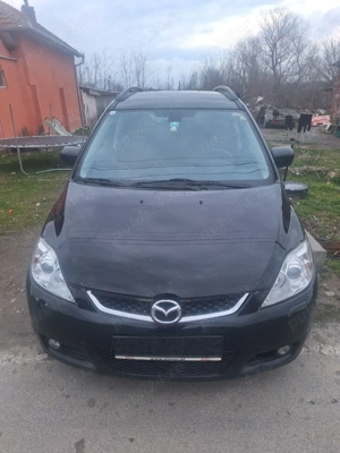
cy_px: 226
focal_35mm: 23
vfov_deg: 73.9
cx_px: 170
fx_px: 301
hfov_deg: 58.9
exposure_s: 1/50
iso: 125
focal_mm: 5.54
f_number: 1.8
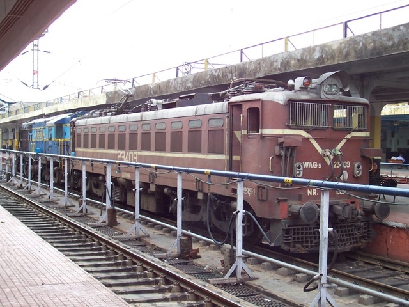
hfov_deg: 36.2
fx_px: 626
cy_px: 154
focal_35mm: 53
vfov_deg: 27.5
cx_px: 204
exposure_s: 1/90
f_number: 3.4
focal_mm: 8.6
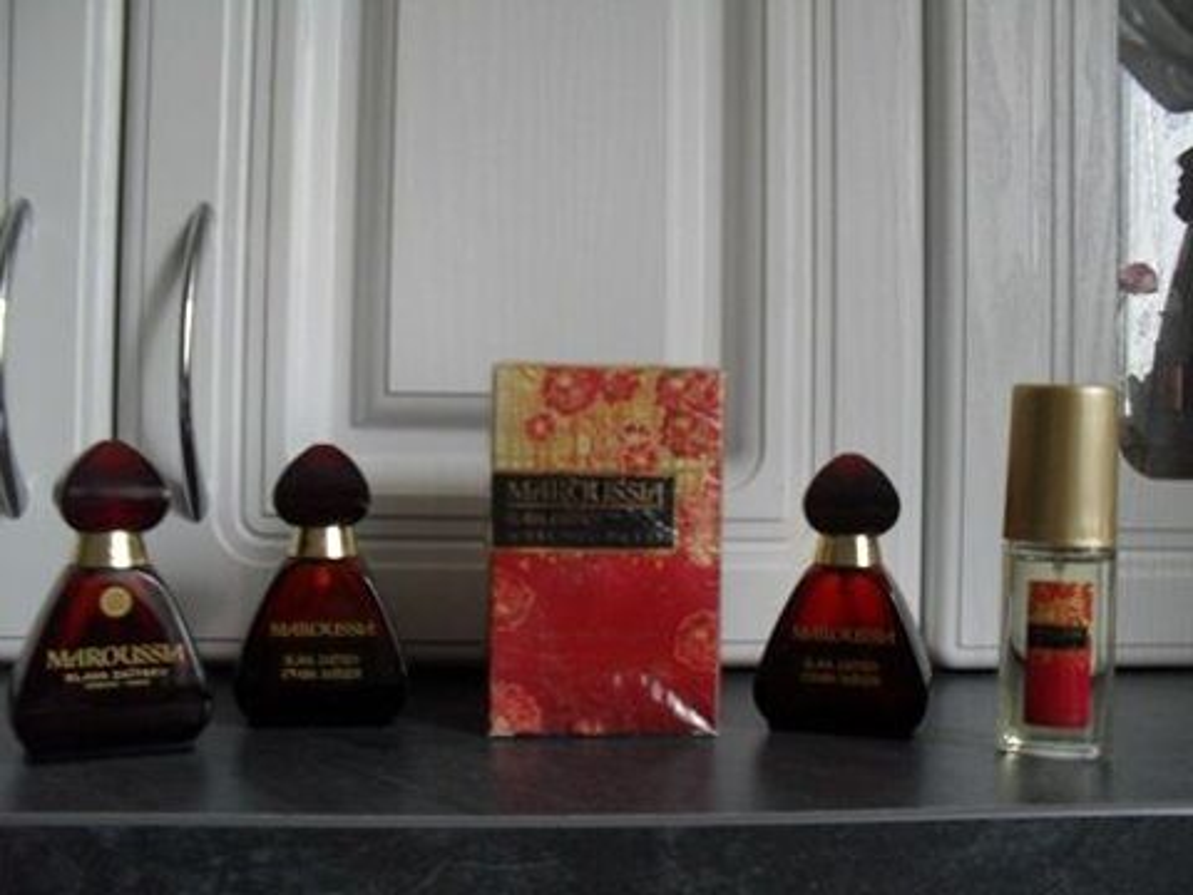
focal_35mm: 35
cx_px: 596
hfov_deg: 52.6
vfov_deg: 40.7
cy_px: 448
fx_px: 1206
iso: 240
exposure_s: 1/15
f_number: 3.2
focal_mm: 6.3
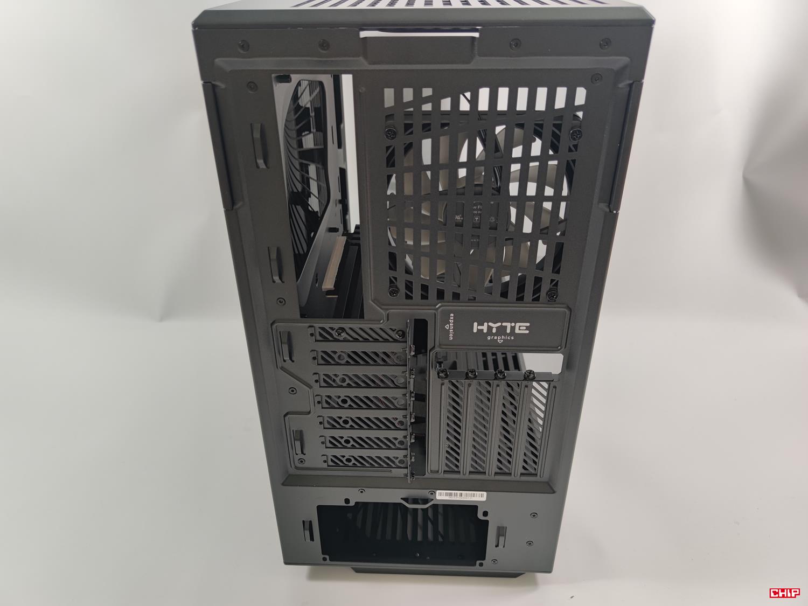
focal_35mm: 25
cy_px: 303
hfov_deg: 69.4
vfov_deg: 54.9
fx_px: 584
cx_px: 404
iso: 59
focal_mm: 6.78
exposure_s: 1/100
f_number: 1.85
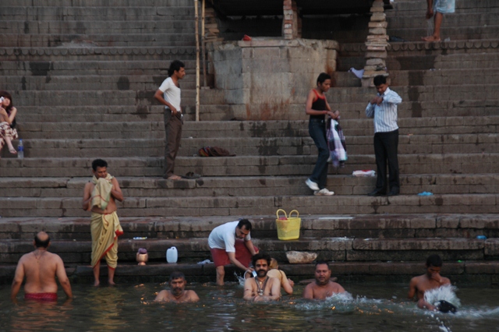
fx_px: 1787
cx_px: 250
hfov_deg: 15.9
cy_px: 166
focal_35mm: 129
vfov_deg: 10.6
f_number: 6
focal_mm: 86
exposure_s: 1/40
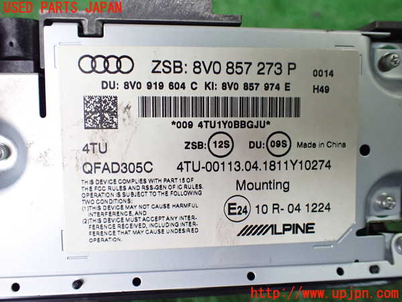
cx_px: 201
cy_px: 151
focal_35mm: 30
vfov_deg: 46.8
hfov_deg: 60.0
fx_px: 348
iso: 500
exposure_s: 1/125
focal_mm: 5.4
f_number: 2.3
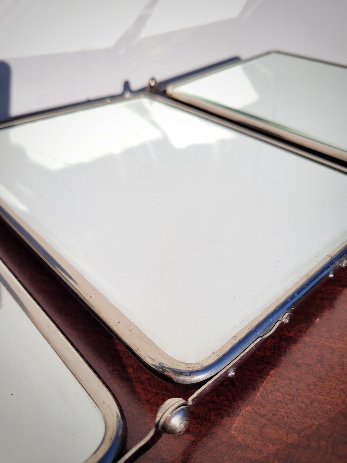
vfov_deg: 67.3
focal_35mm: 26
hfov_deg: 53.1
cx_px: 174
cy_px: 232
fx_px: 348
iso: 40
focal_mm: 5.4
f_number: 1.8
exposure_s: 1/6405
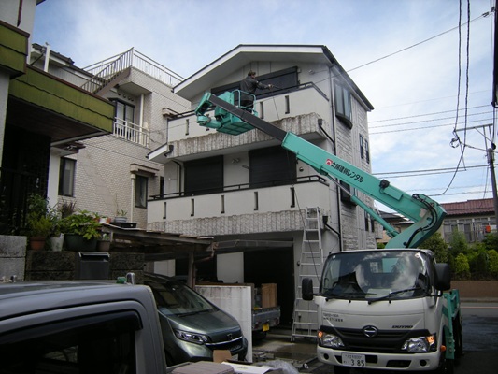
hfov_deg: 63.4
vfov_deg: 49.8
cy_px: 187
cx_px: 249
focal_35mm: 28
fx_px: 403
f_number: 5.6
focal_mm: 4.7
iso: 64
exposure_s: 1/235
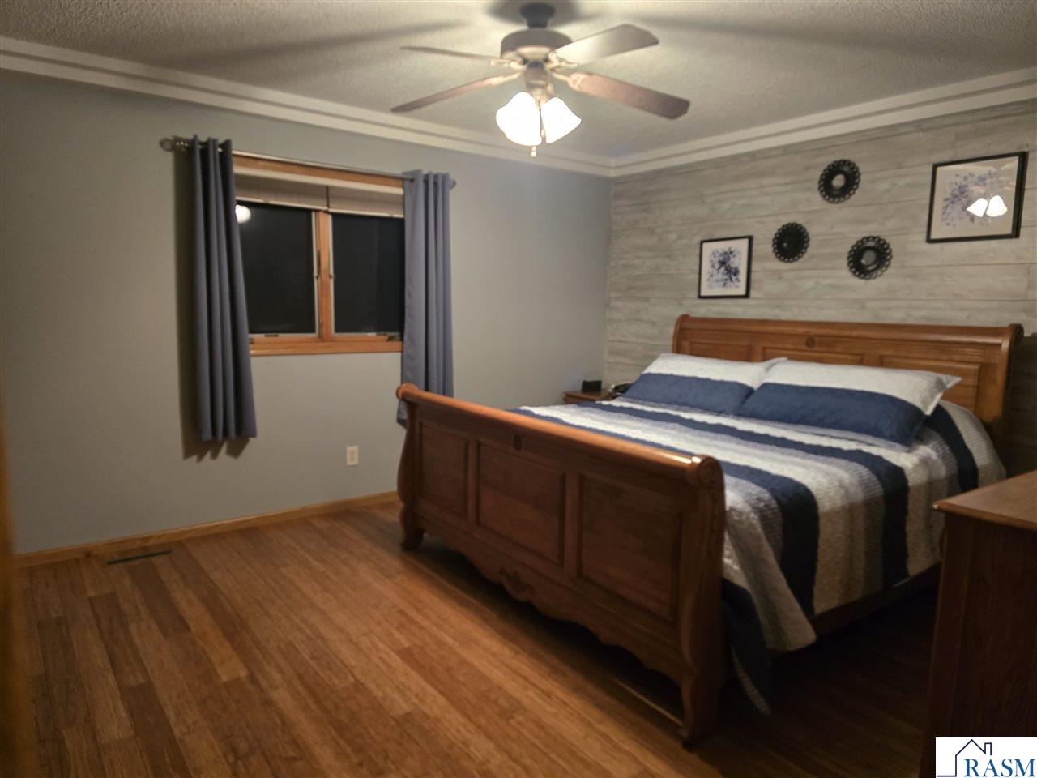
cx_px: 518
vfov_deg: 58.9
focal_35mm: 23
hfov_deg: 73.9
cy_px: 389
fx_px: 689
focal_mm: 6.3
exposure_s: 1/60
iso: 800
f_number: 1.7
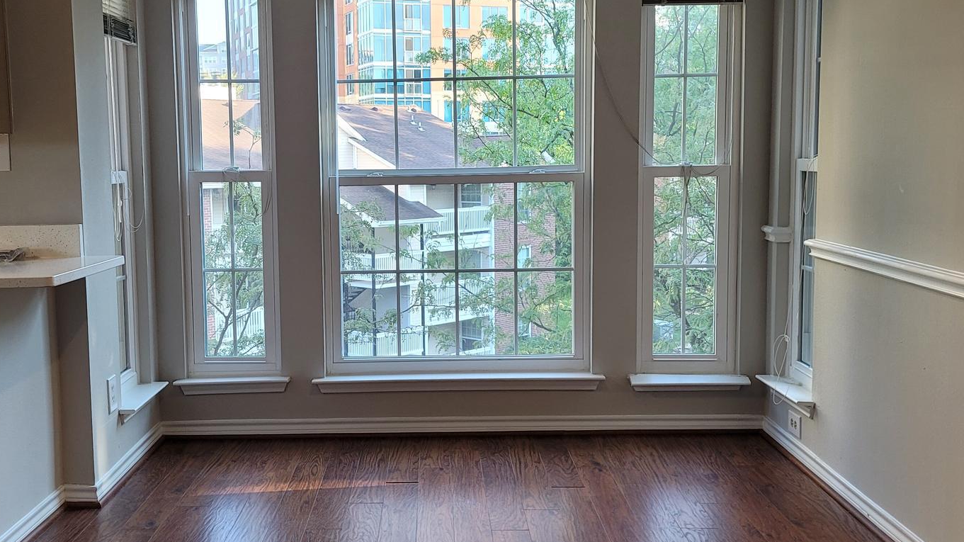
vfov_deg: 29.0
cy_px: 258
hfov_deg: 49.2
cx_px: 397
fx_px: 1048
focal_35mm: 41
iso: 200
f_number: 1.8
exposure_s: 1/120
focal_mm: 7
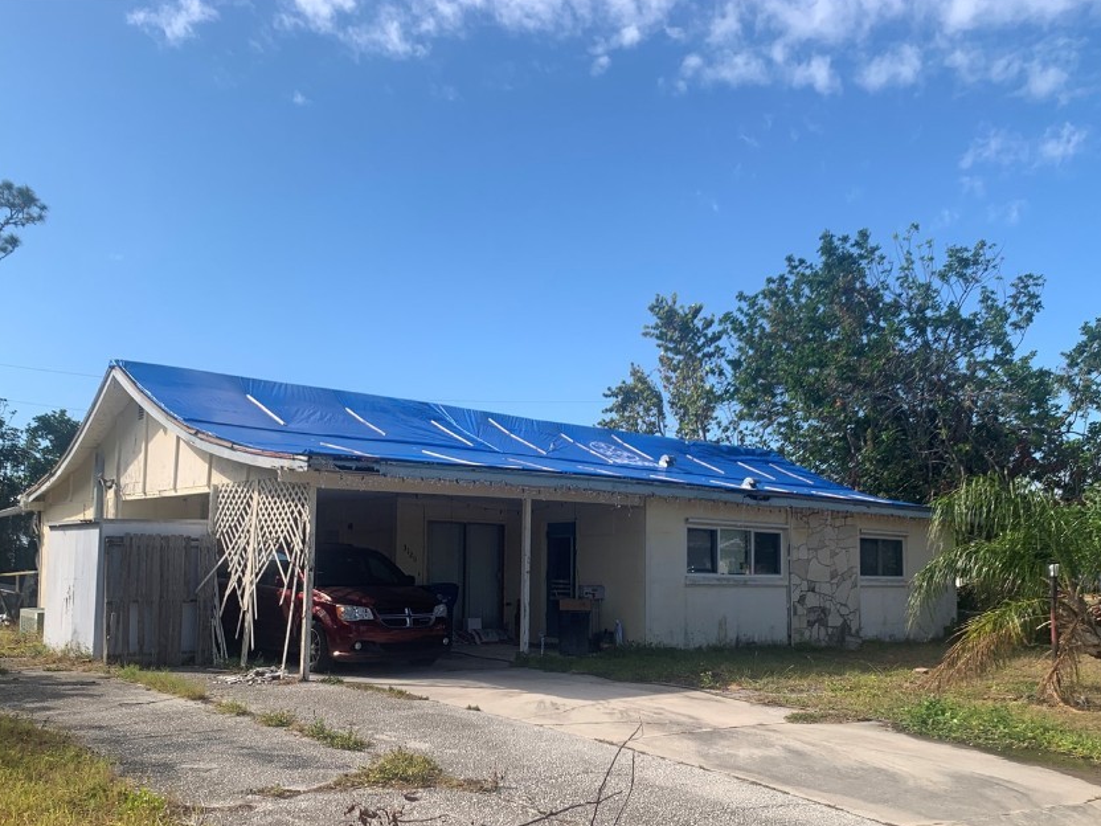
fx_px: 1018
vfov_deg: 43.9
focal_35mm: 32
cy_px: 502
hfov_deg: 56.8
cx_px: 528
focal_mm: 4.25
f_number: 1.8
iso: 25
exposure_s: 1/2257
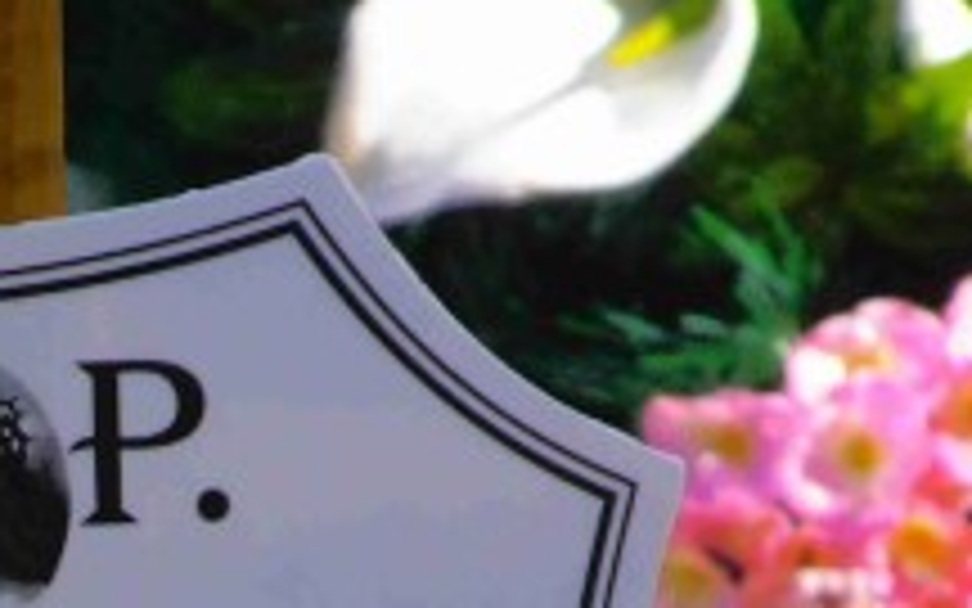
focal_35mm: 754
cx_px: -76
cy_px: 1076
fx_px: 19974
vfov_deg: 1.7
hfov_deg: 2.8
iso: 80
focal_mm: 42.54
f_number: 5.7
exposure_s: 1/250
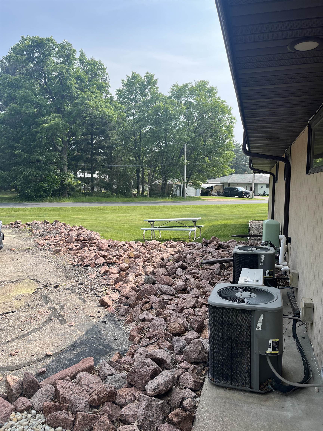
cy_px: 216
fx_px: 323
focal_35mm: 26
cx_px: 162
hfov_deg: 53.1
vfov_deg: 67.3
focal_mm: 5.1
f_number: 1.6
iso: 50
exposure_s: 1/1404
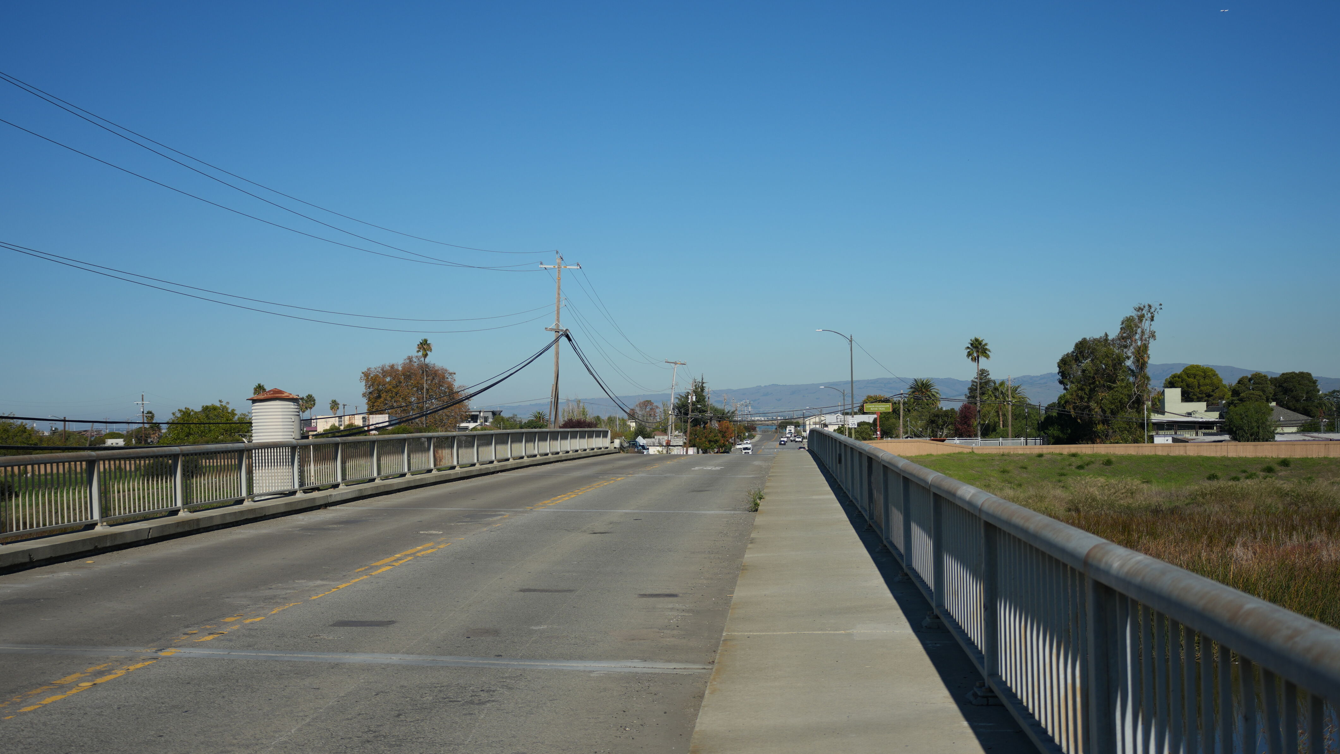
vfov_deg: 26.0
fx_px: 1634
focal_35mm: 46
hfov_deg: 44.6
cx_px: 679
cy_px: 413
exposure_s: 1/2000
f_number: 4.5
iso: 125
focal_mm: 43
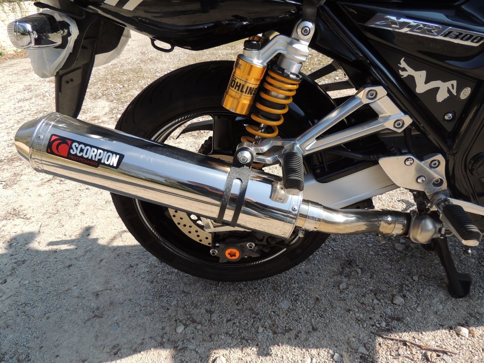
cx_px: 242
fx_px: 336
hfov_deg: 71.6
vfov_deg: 56.8
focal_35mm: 24
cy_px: 182
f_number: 3
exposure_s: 1/640
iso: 100
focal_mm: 4.3
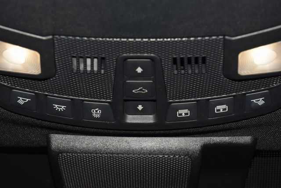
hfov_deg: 26.0
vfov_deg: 17.5
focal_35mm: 78
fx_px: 609
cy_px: 94
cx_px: 140
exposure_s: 1/60
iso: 100
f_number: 8
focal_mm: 52
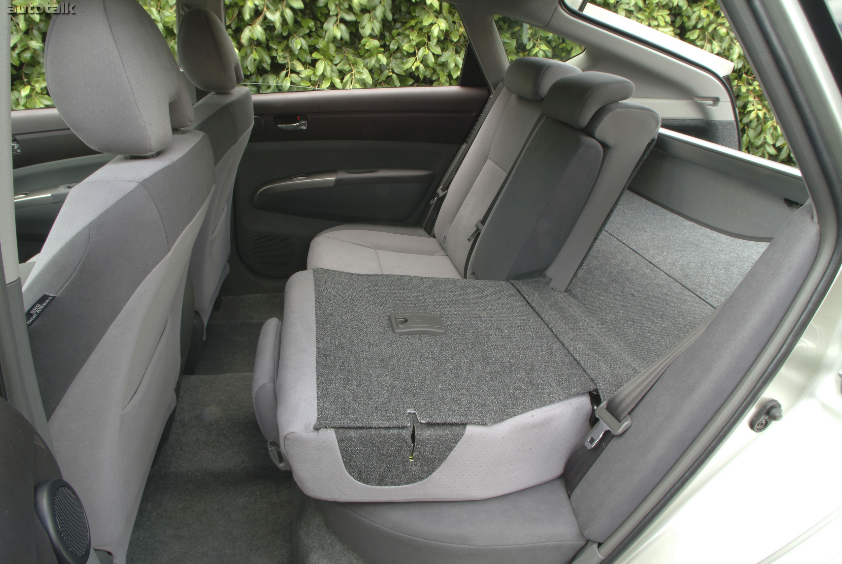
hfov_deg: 81.1
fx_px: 492
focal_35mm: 21
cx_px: 421
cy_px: 282
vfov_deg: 59.6
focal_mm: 14
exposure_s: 1/3
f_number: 16
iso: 100
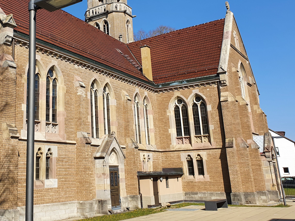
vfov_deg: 33.0
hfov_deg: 42.6
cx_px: 76
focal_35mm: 43
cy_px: 56
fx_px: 366
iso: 50
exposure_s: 1/1708
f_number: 2.4
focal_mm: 4.32
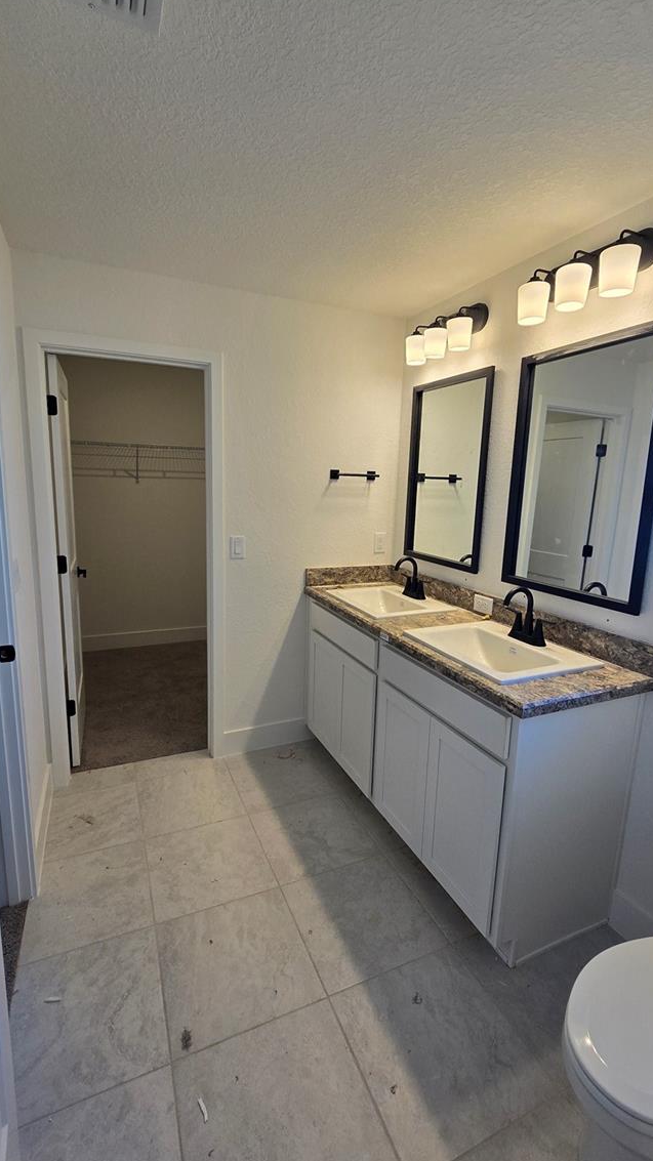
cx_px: 339
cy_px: 570
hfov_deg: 70.5
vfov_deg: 103.0
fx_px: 462
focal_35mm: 15
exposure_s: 1/120
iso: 64
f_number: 2.2
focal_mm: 2.2
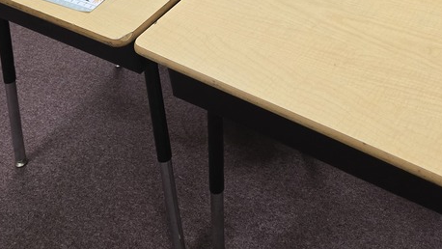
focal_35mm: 56
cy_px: -220
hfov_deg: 36.9
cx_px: 286
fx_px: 657
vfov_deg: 17.0
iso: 400
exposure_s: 1/120
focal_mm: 5.4
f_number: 1.8
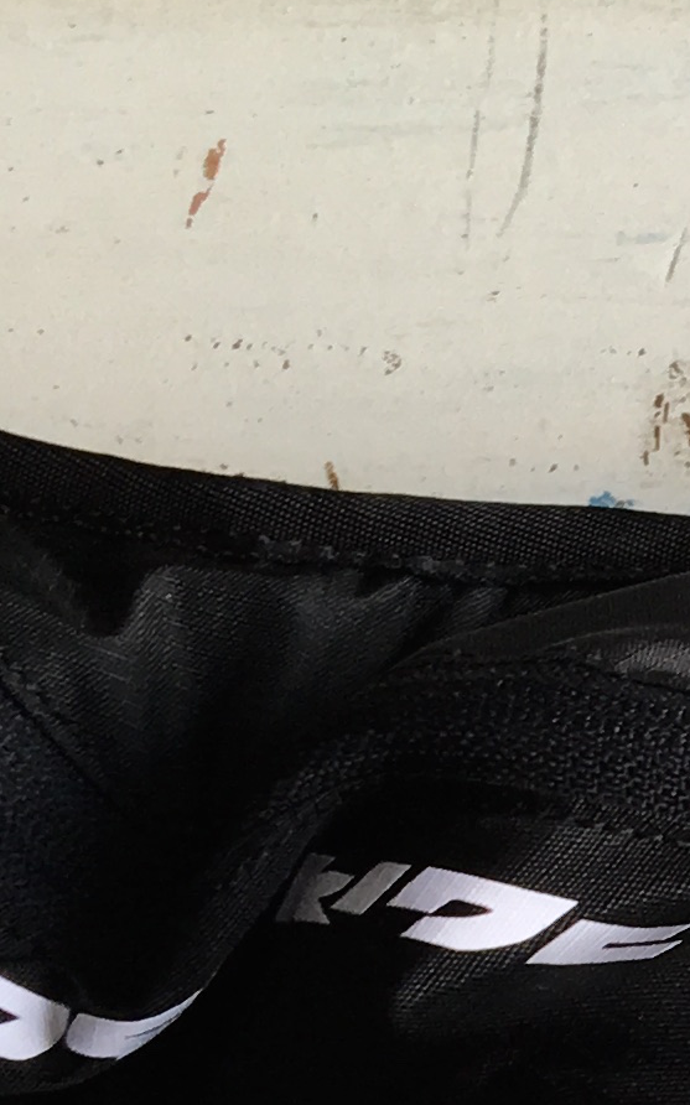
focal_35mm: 139
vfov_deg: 14.7
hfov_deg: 8.6
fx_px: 4185
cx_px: 1605
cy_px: 1195
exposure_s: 1/50
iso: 32
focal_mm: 4.15
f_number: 2.2
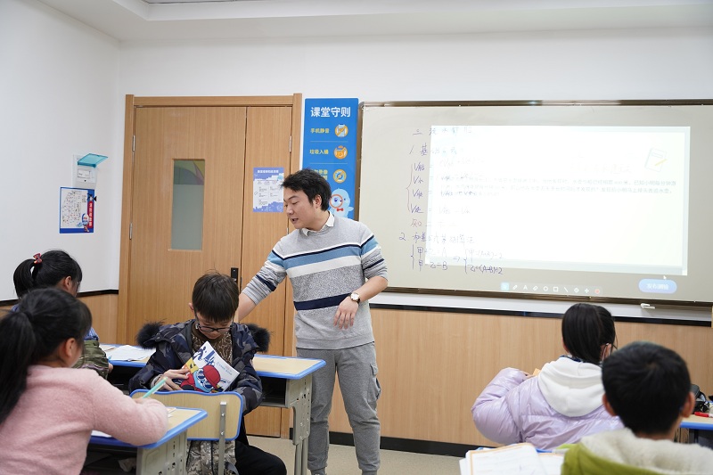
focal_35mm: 37
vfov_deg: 35.7
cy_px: 238
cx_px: 356
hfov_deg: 51.5
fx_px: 739
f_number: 2.8
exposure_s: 1/100
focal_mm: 37.3
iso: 500
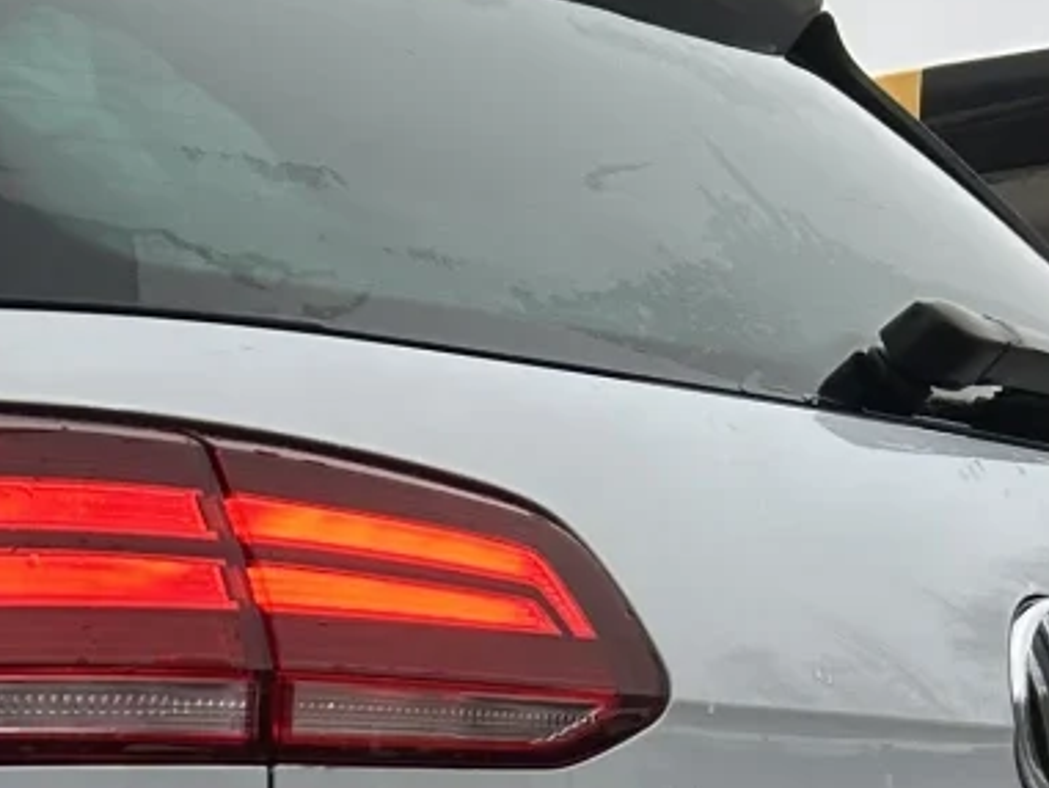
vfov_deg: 10.7
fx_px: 3971
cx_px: -983
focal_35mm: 131
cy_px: 1369
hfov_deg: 13.2
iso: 50
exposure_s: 1/121
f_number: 1.5
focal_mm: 5.7
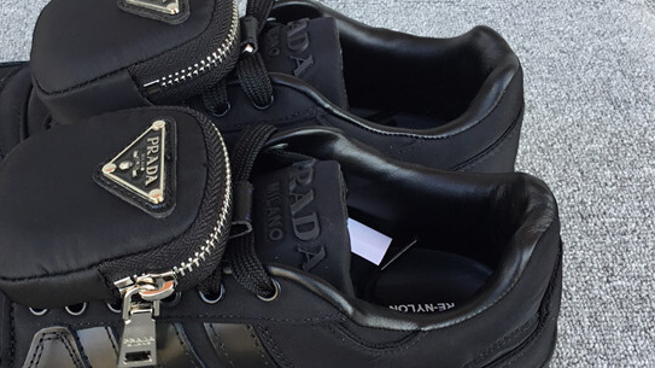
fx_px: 972
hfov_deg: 36.8
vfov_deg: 21.4
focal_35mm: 56
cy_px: 215
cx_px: 207
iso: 25
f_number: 2.4
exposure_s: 1/50
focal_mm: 3.3
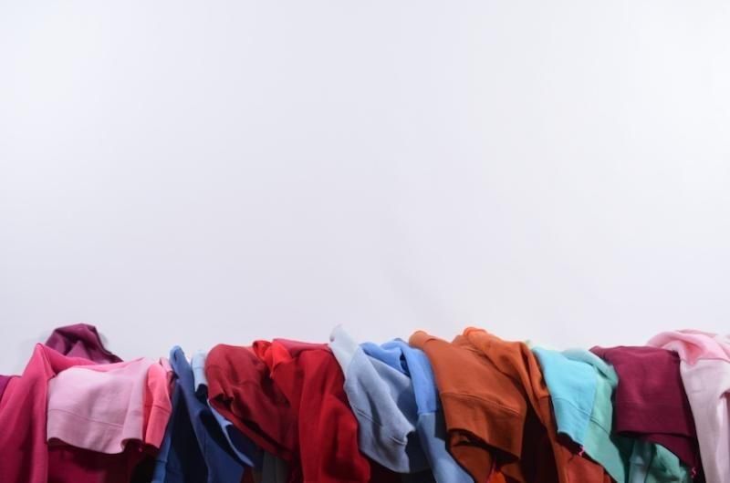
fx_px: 1214
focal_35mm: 60
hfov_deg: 33.5
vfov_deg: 22.5
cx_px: 365
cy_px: 242
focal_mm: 40
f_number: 4.5
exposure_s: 1/80
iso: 800
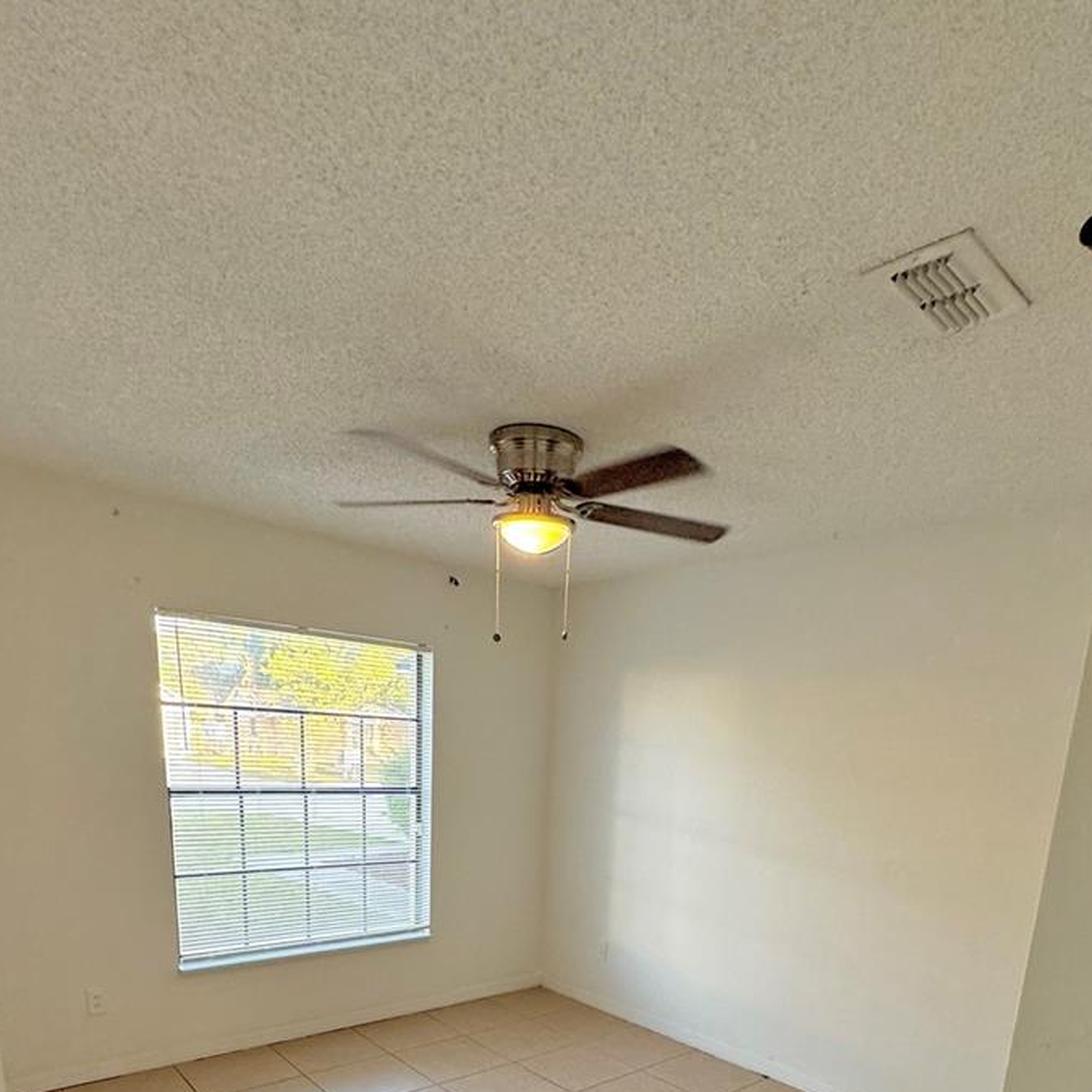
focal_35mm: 22
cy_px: 919
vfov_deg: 61.9
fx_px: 785
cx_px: 576
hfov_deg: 69.6
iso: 200
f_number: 2.2
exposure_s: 1/120
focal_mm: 2.22
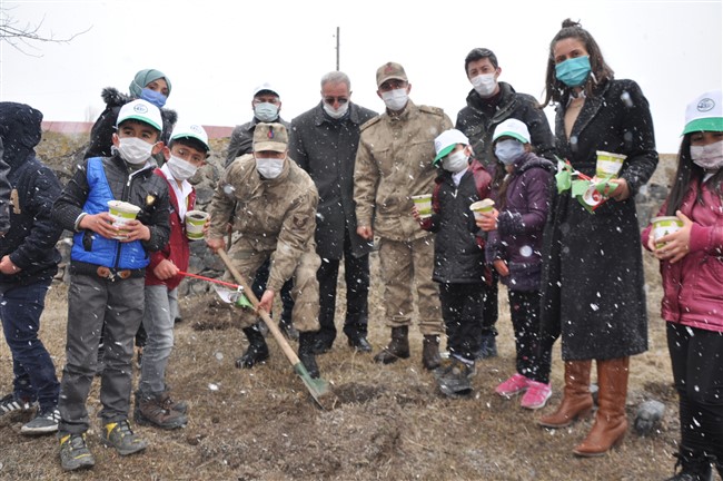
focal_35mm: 27
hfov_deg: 67.4
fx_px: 542
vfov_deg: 47.8
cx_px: 362
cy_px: 240
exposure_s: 1/200
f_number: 6.3
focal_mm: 18
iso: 200
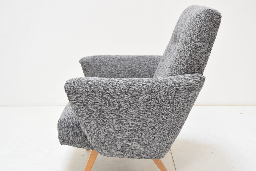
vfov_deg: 24.8
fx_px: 388
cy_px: 86
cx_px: 135
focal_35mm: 55
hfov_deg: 36.5
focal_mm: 31
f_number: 5.6
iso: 1600
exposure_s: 1/125
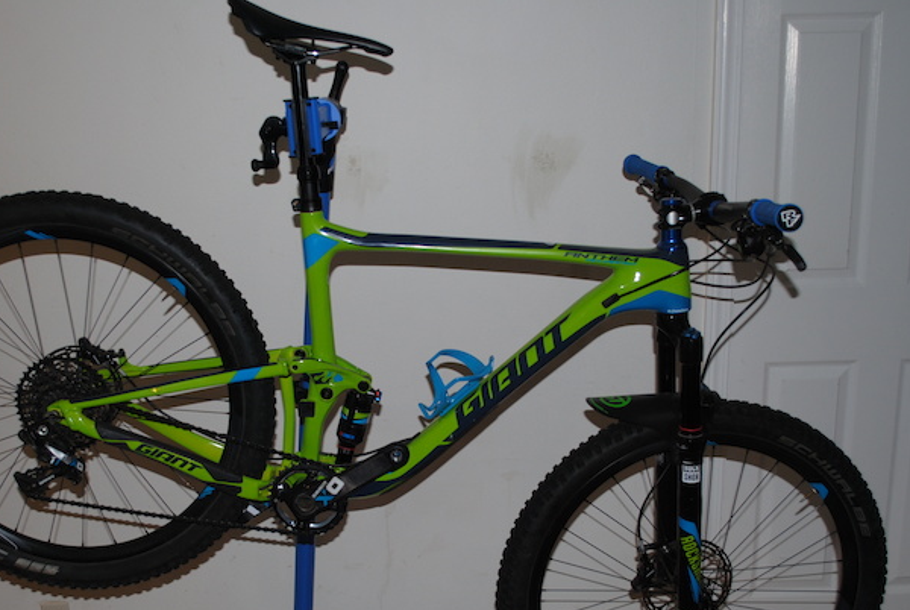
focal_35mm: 44
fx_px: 1114
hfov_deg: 44.3
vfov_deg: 30.4
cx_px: 391
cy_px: 404
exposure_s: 1/60
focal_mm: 22
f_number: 4
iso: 200
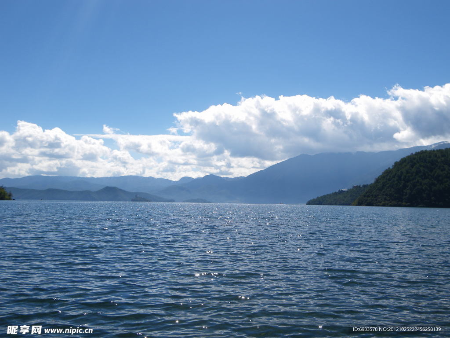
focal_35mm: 39
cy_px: 169
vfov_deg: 36.8
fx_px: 507
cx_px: 225
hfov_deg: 47.9
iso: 64
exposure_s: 1/160
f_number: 8
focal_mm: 6.9
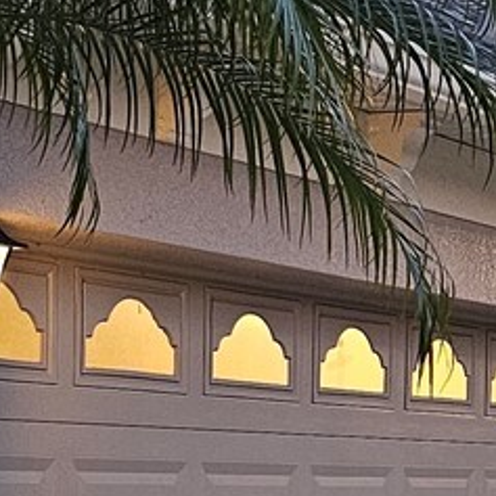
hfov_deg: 12.1
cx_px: 768
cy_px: 381
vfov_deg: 12.7
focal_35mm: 137
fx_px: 2221
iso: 640
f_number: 1.7
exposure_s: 1/40
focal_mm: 6.3
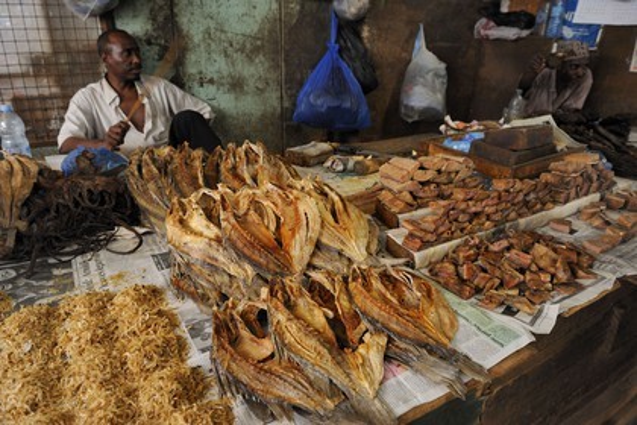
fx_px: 425
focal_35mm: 24
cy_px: 212
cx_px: 318
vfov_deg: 53.1
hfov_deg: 73.7
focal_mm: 24
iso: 800
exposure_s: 1/100
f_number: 5
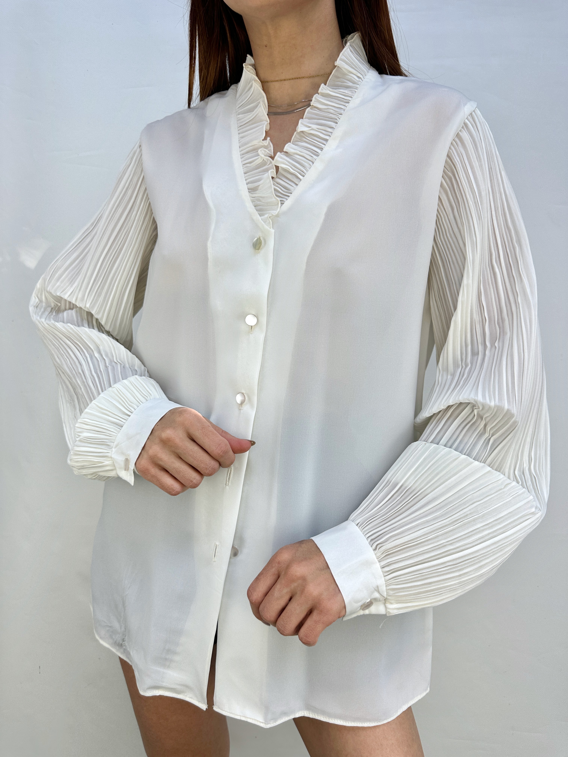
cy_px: 378
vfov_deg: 71.6
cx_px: 284
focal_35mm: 24
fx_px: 525
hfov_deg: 56.8
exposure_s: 1/756
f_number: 1.78
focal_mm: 6.86
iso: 80
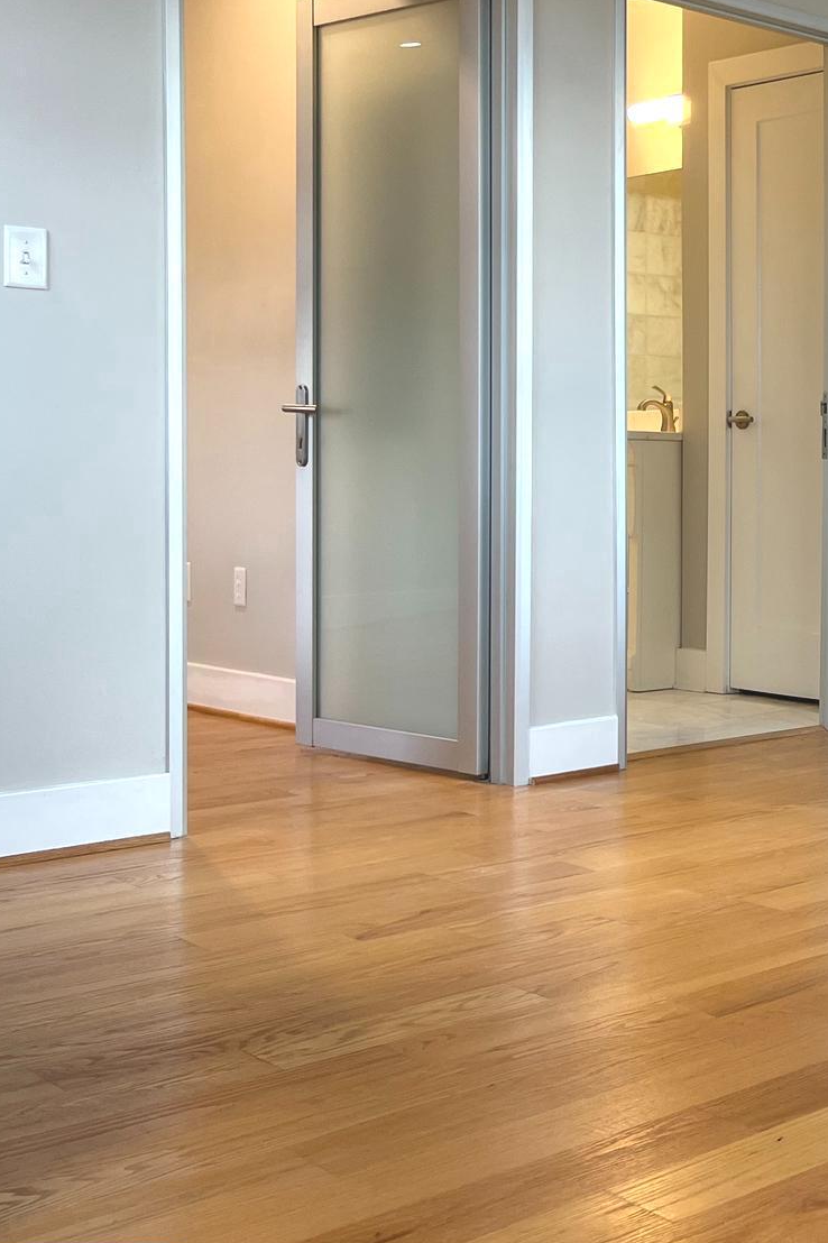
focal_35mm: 50
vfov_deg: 39.4
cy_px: 480
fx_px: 1726
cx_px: 1049
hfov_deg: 24.0
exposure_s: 1/60
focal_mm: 5.7
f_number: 1.5
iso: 80
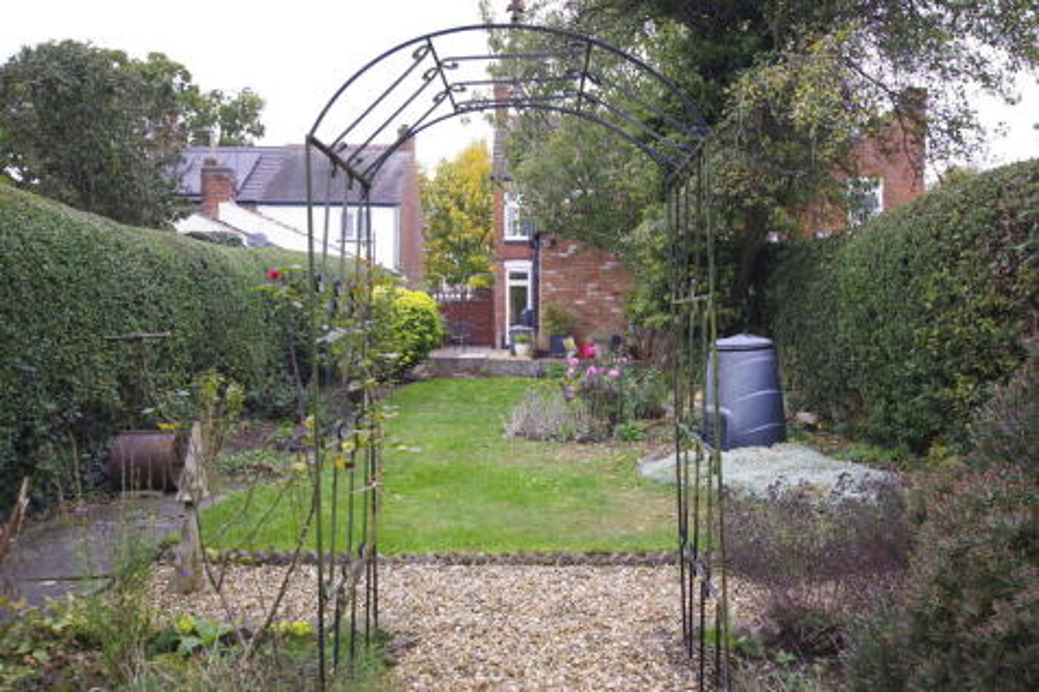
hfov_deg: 67.4
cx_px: 520
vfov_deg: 47.9
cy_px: 346
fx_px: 779
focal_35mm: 27
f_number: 3.5
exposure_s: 1/40
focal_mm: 18
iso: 100
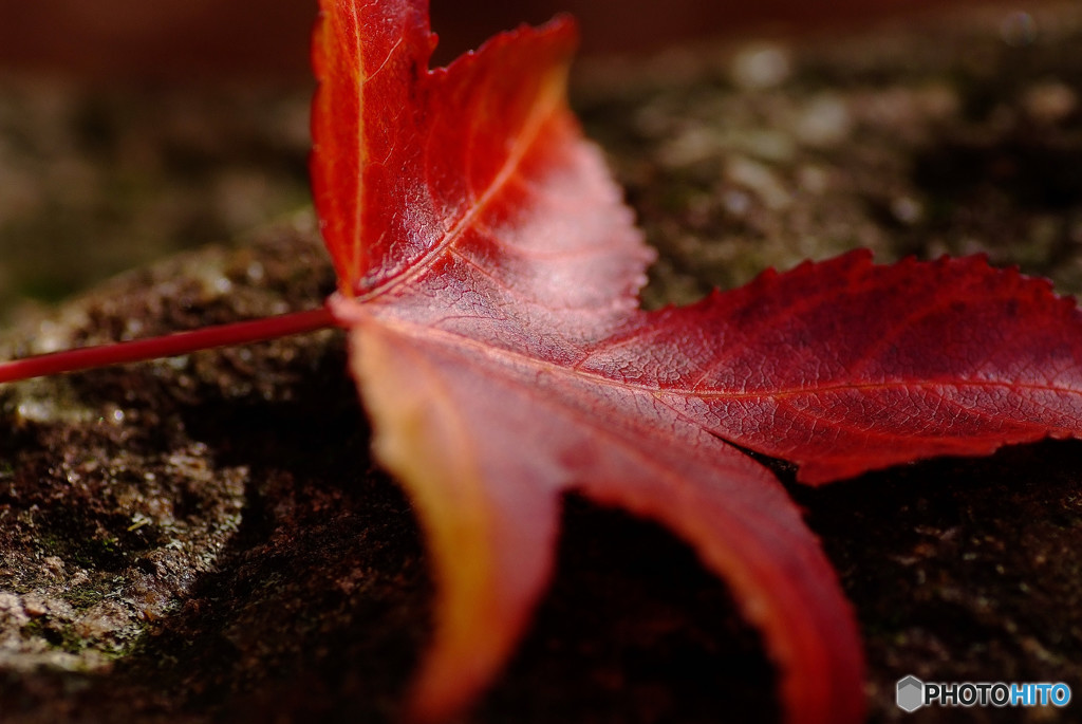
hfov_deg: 15.2
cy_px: 362
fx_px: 4061
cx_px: 541
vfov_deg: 10.2
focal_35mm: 135
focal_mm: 90
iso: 400
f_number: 5
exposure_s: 1/800
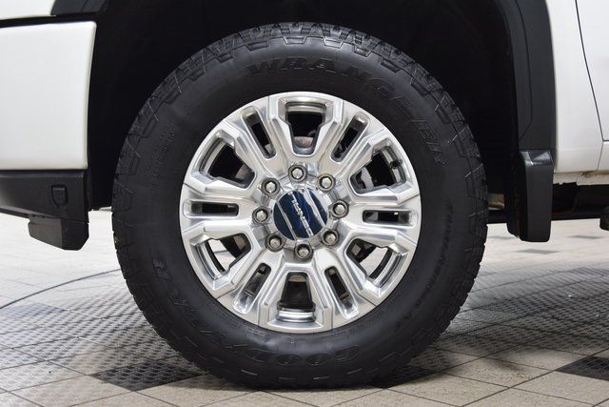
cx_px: 304
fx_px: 812
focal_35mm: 48
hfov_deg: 41.1
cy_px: 204
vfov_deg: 28.1
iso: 1600
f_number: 4.5
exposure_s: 1/60
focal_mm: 32
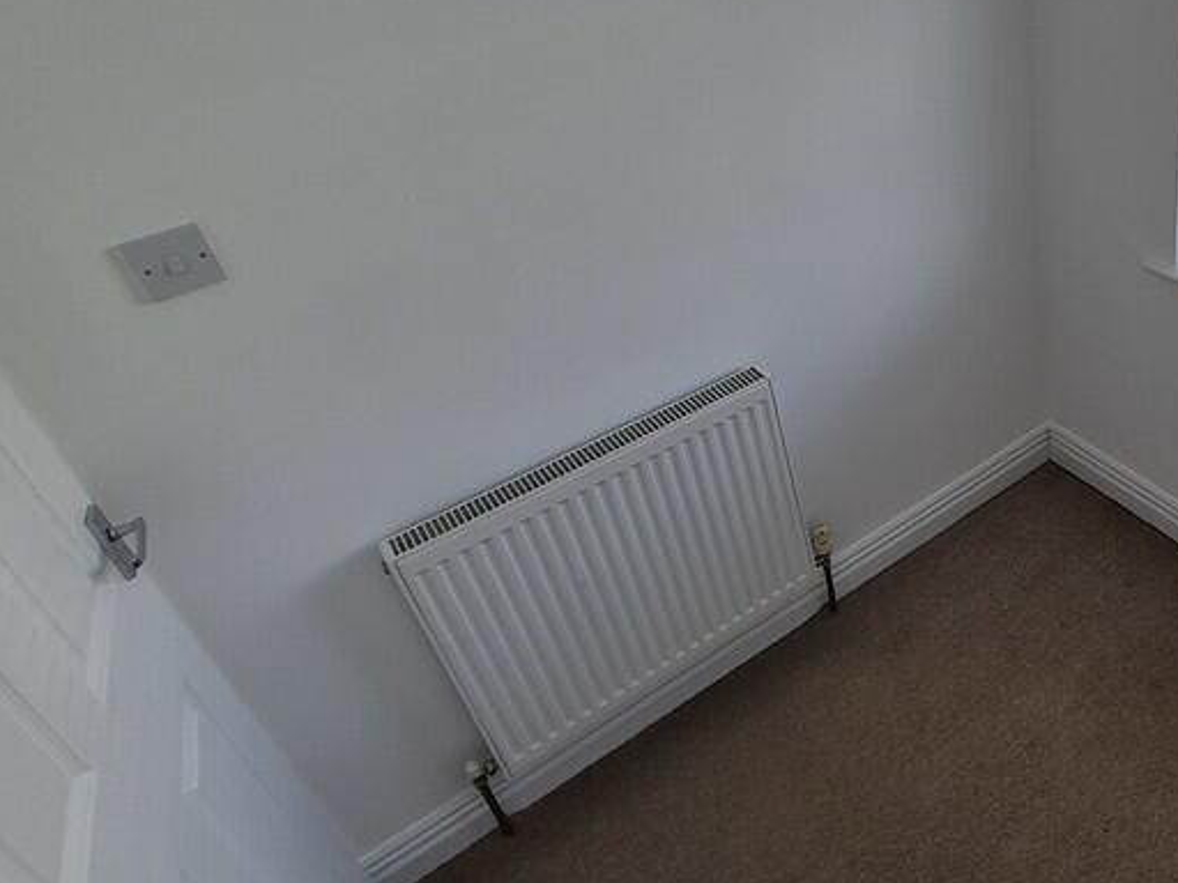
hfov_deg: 59.0
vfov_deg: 52.1
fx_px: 885
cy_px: 299
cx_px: 1026
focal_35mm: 26
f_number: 2.2
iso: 50
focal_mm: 2.2
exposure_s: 1/167
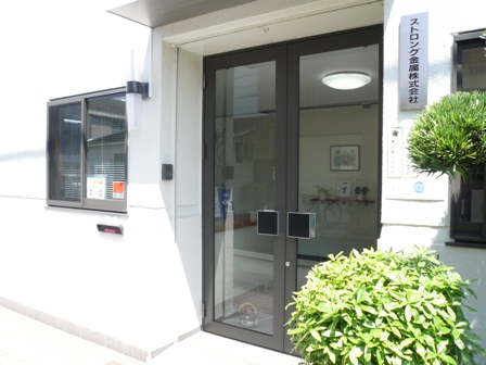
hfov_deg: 63.4
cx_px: 243
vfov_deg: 49.7
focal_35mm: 28
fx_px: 393
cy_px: 182
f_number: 2.8
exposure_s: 1/250
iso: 100
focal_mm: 4.6
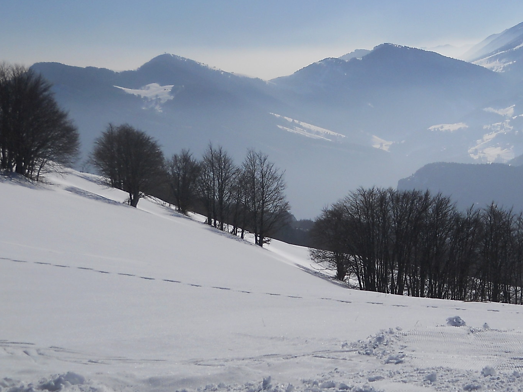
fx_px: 1088
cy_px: 108
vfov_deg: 20.3
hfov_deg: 26.5
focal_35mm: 72
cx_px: 426
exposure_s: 1/1500
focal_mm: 6.72
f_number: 5.5
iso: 80
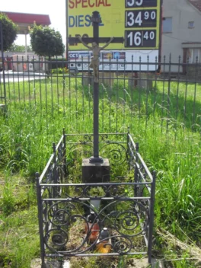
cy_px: 134
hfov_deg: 37.7
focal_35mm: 38
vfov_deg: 49.0
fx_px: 294
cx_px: 100
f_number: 8
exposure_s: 1/160
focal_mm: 6.2
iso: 200
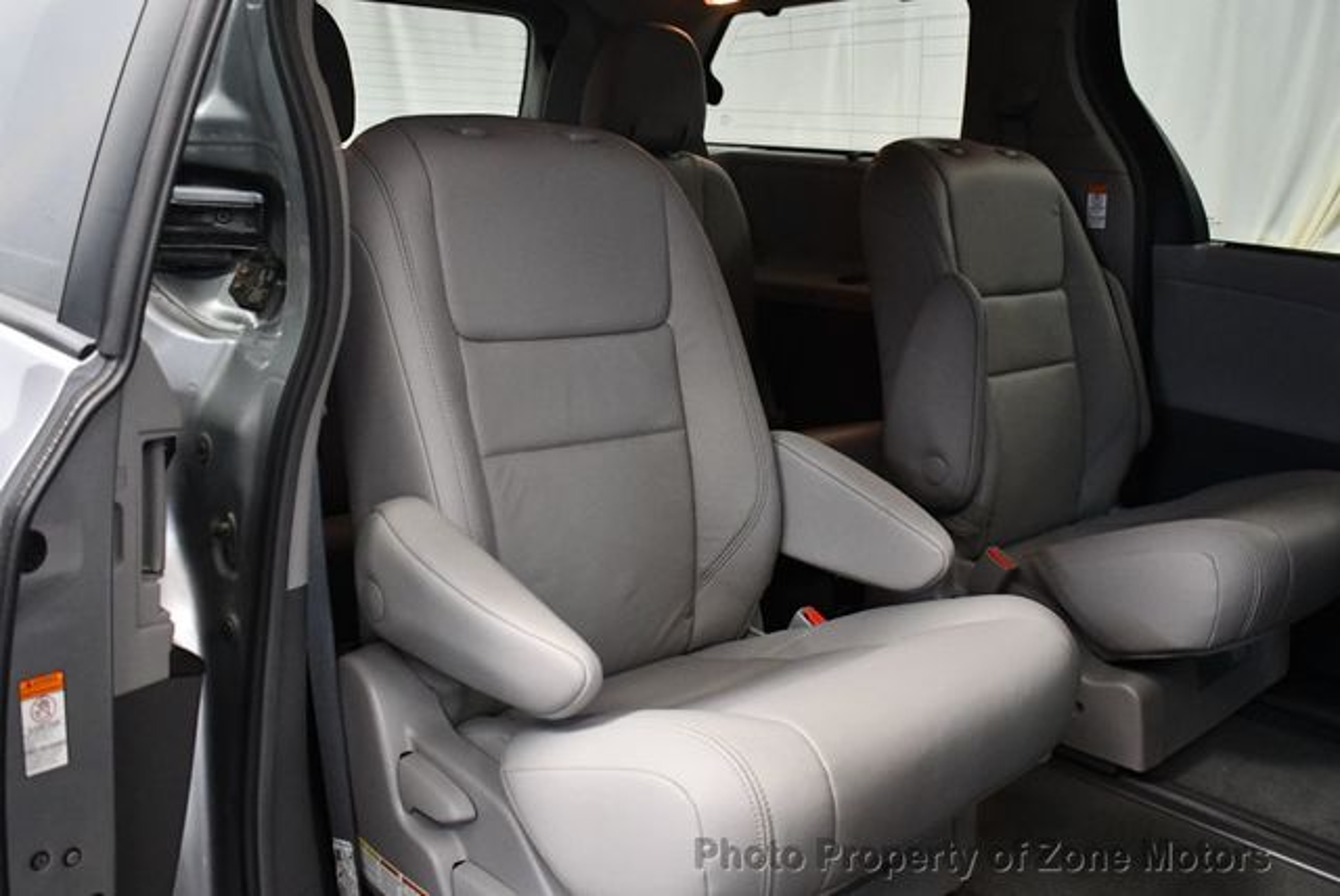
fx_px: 1341
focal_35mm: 36
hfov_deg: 53.1
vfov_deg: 36.9
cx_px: 670
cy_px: 448
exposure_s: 1/125
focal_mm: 18
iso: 3200
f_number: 3.5
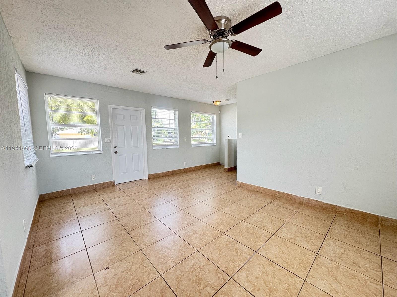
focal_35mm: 14
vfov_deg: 85.7
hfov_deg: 102.1
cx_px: 198
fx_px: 161
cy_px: 148
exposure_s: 1/120
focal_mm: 2.22
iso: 200
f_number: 2.2
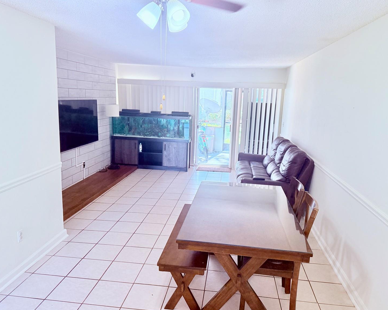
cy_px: 151
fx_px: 299
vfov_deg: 54.9
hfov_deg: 66.0
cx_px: 200
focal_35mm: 26
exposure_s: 1/120
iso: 250
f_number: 1.78
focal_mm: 6.76
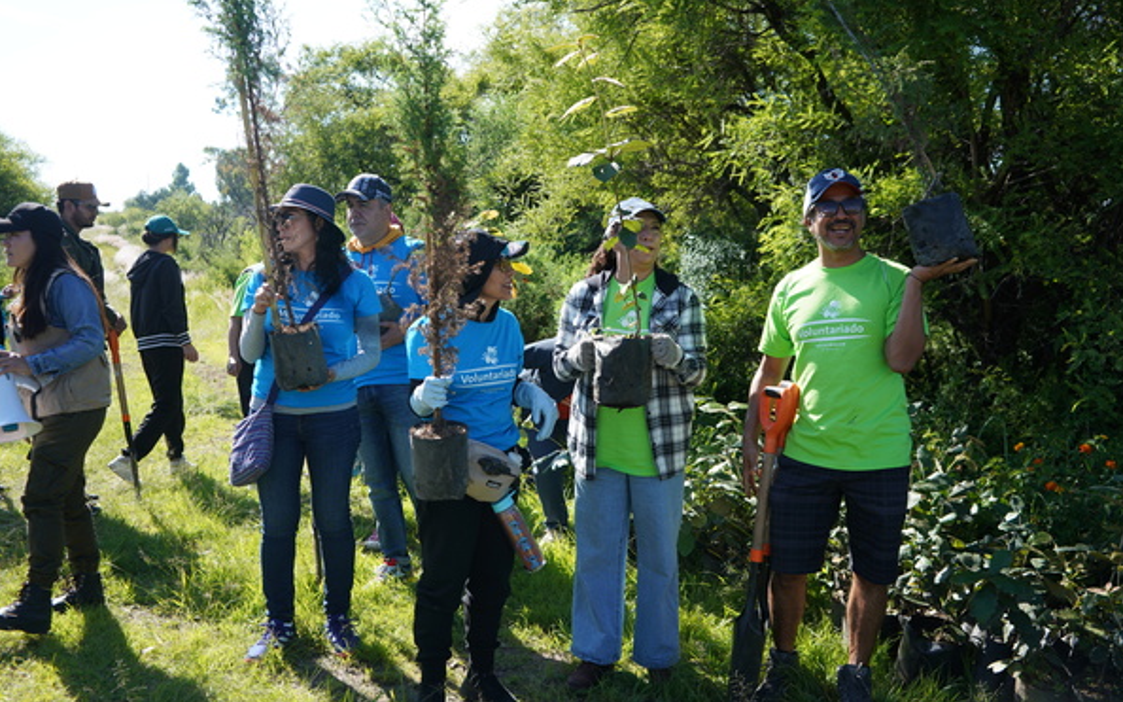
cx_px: 565
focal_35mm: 34
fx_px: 1040
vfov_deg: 37.3
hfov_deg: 56.7
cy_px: 344
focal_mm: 33
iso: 100
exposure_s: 1/250
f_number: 4.5
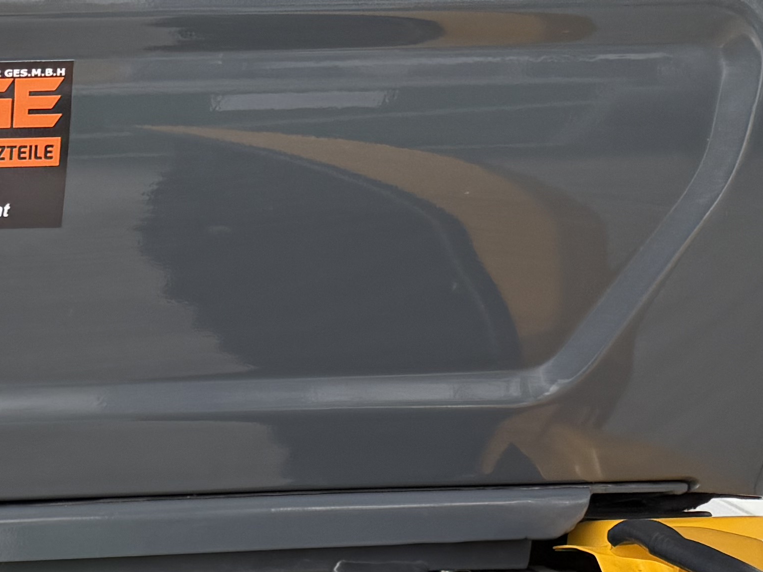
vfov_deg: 14.2
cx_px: -294
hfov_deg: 19.6
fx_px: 1984
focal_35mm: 90
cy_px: 1072
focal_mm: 6.76
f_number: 1.78
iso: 50
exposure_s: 1/121
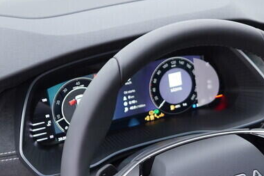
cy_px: 195
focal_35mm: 97
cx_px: 211
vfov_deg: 13.8
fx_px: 711
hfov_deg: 20.8
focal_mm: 24
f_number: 2.8
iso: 250
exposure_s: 1/40
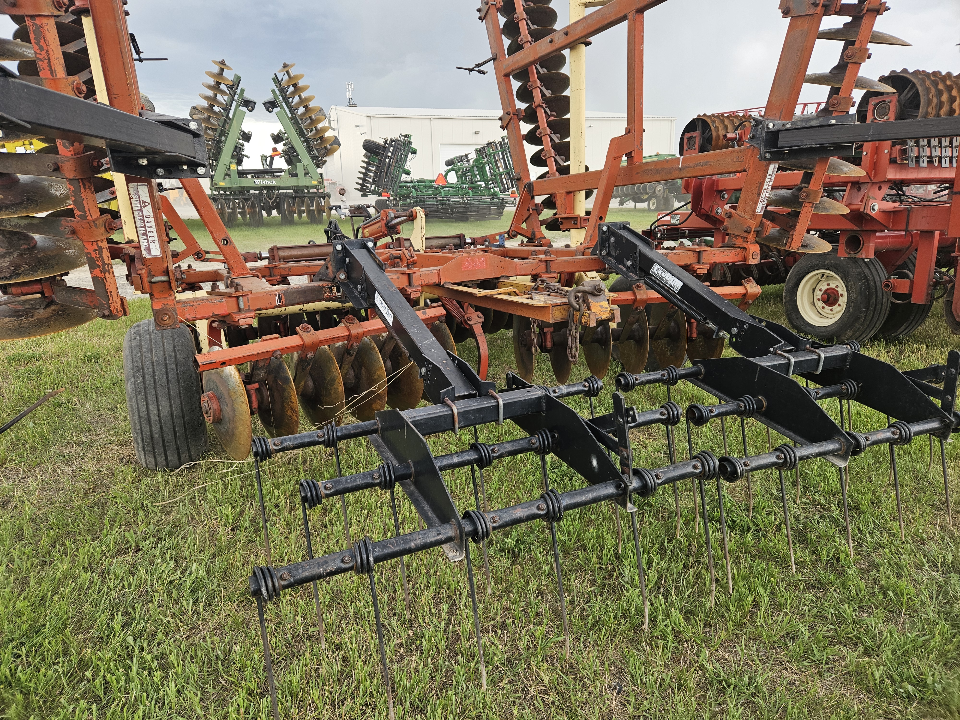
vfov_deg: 58.9
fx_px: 638
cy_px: 360
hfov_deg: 73.9
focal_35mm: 23
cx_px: 480
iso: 32
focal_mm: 5.4
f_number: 1.8
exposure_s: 1/180
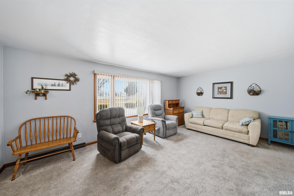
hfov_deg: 112.6
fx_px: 98
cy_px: 98
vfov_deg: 90.0
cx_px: 147
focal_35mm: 12
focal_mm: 12
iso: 100
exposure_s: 1/60
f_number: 5.6
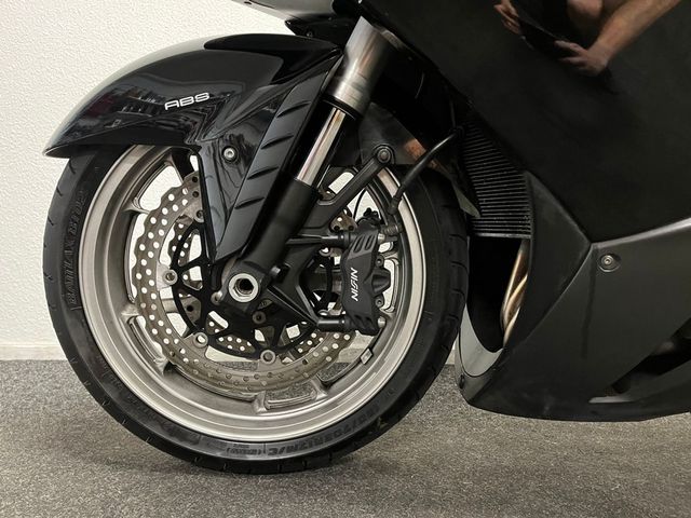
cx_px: 346
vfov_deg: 53.1
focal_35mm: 26
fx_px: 519
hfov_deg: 67.3
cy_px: 259
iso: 640
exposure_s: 1/33
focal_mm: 5.1
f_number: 1.6
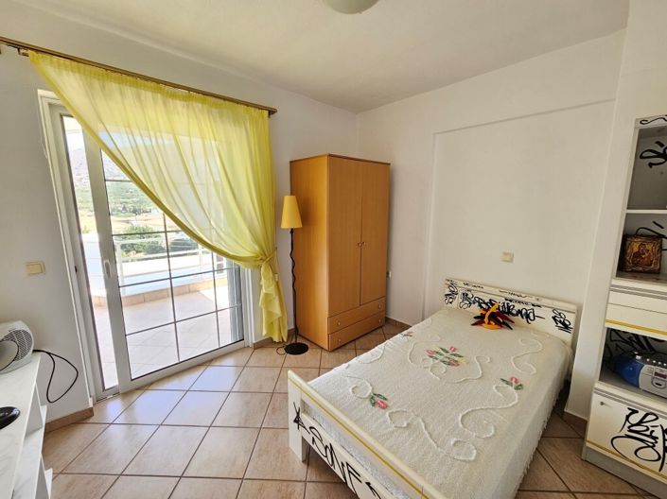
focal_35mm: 13
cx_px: 334
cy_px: 250
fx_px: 250
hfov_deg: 106.2
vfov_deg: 89.9
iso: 100
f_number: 2.2
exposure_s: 1/71
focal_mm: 2.2
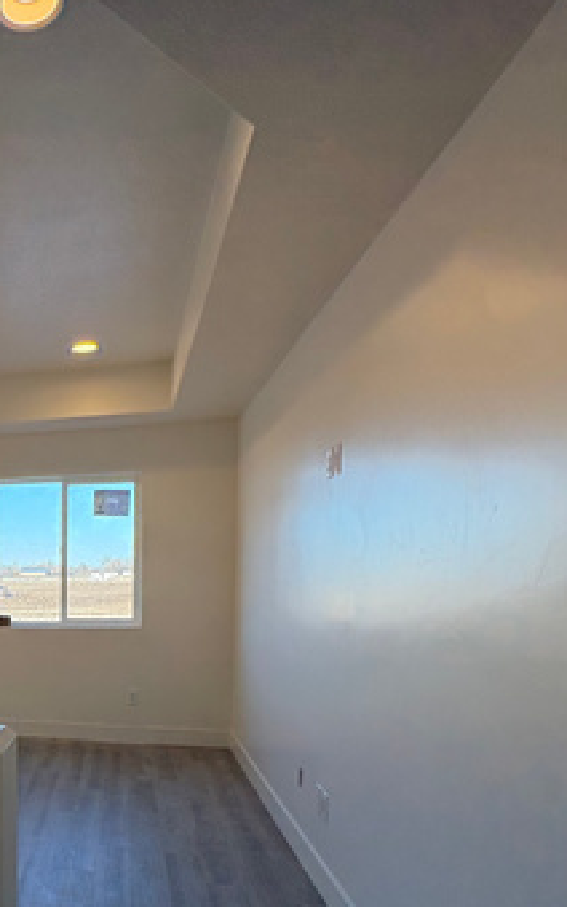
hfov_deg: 36.8
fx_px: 692
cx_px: -72
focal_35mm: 28
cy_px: 629
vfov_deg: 64.1
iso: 80
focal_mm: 2.22
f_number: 2.2
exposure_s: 1/126
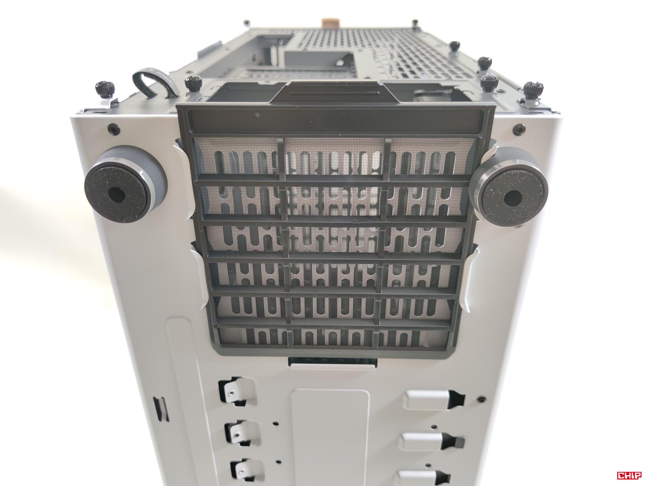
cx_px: 324
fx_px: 468
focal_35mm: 25
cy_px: 243
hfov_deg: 69.4
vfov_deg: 54.9
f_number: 1.85
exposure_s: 1/50
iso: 83
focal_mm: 6.78
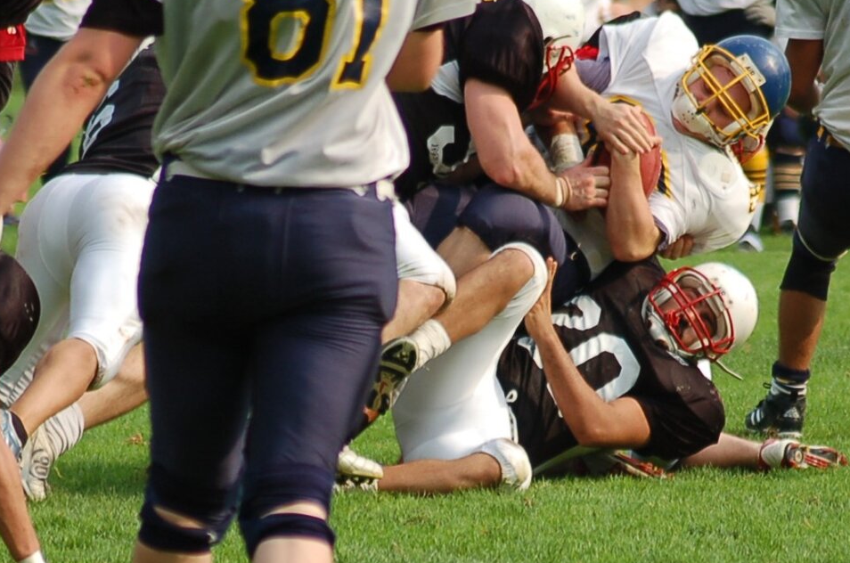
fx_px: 12230
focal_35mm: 519
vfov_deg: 2.6
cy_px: 481
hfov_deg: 4.0
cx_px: 436
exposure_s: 1/1000
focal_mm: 150
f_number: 4.5
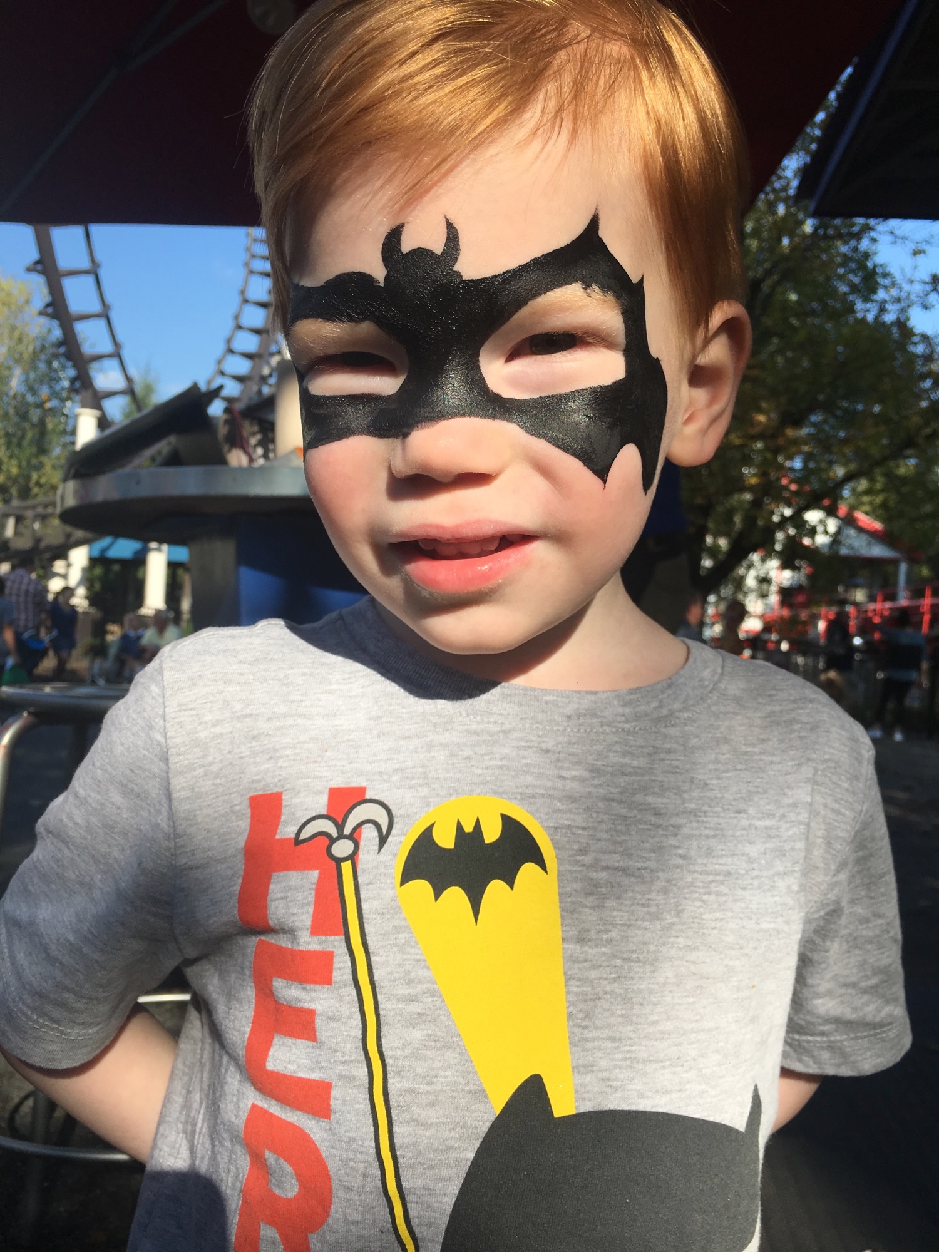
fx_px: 1049
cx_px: 470
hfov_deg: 48.2
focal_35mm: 29
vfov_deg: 61.7
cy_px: 626
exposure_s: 1/1148
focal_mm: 4.15
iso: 25
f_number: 2.2
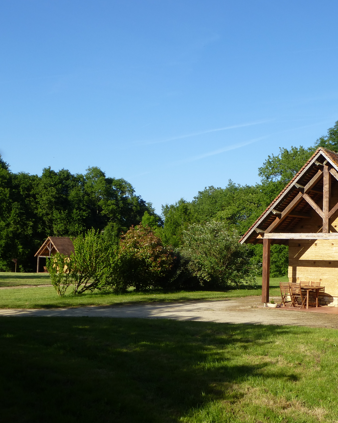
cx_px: 232
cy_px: 212
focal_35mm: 45
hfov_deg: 33.1
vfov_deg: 41.2
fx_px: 563
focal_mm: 5.9
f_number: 4
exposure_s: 1/640
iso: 100
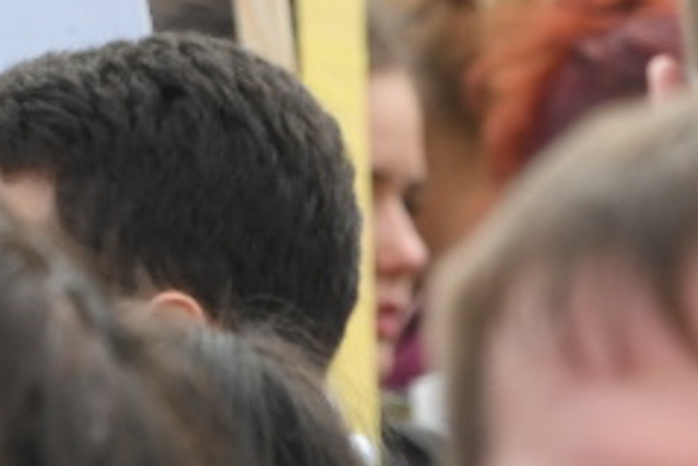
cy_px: -747
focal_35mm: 987
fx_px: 19148
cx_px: -264
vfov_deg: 1.4
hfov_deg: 2.1
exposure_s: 1/640
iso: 400
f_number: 5
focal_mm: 145
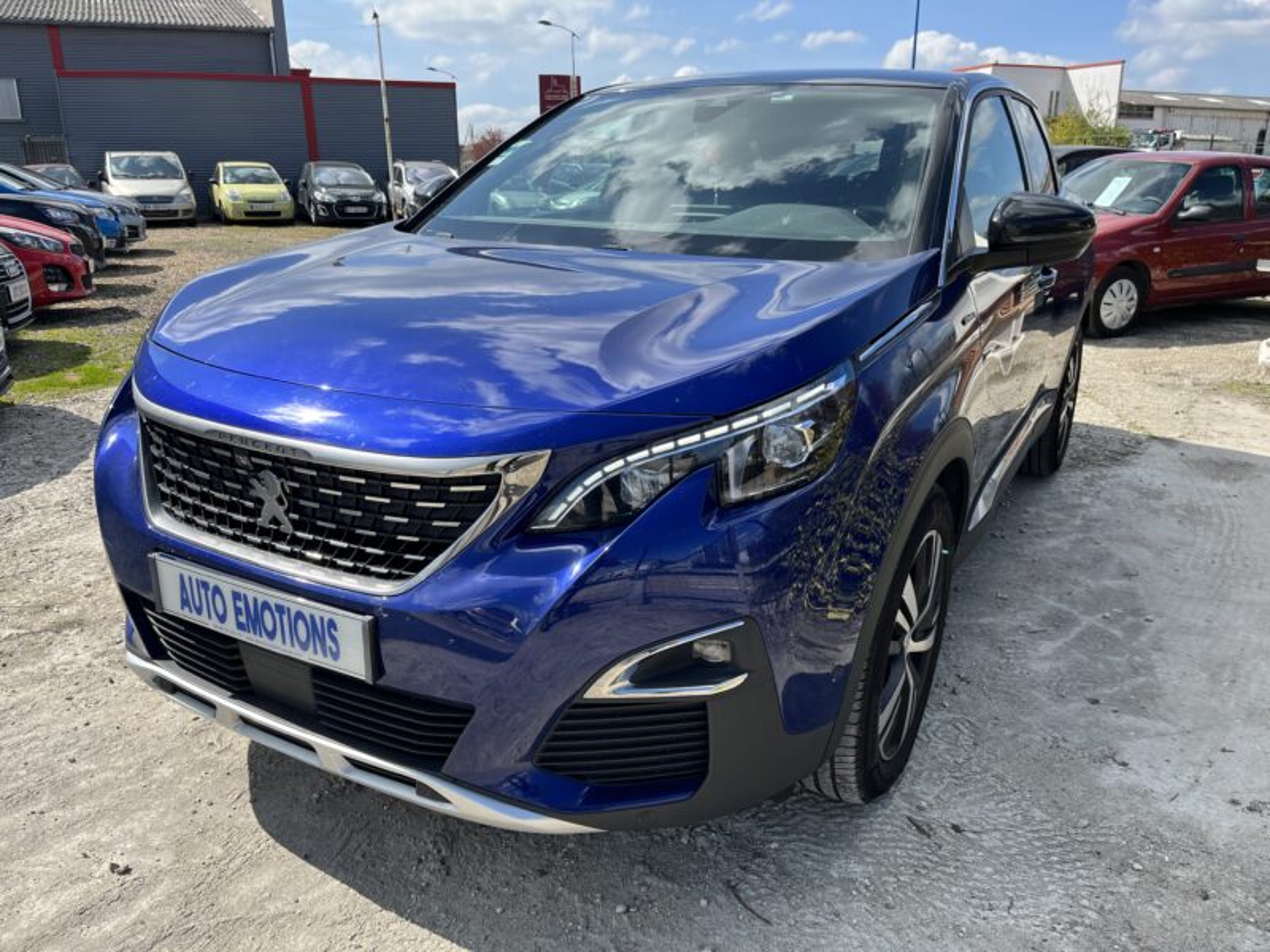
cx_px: 635
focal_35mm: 26
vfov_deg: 53.1
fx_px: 954
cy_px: 476
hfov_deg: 67.3
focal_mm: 5.1
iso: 50
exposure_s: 1/1776
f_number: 1.6
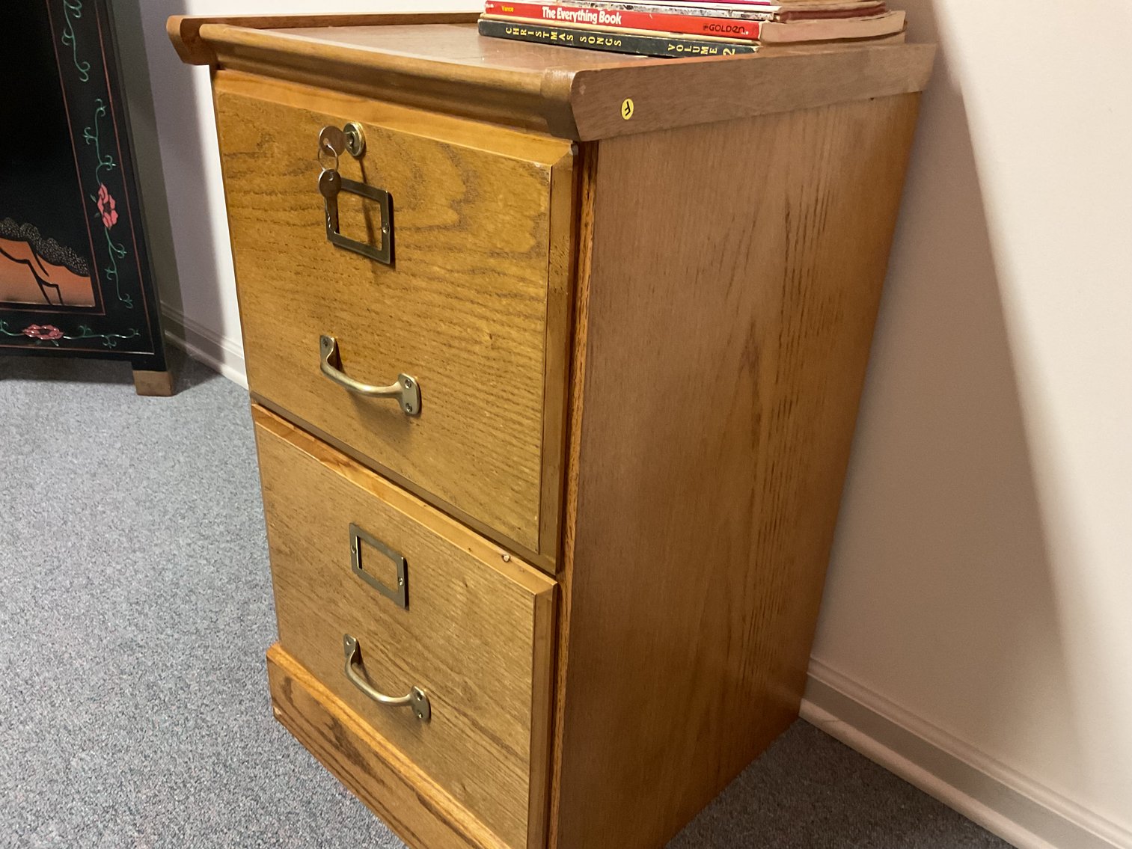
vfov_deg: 48.2
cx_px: 566
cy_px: 424
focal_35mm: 29
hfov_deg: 61.7
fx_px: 948
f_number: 1.8
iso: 250
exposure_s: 1/30
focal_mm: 3
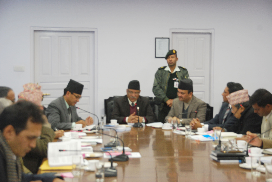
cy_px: 91
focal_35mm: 69
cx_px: 136
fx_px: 522
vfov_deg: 19.8
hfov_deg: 29.2
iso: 400
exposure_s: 1/10
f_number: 5
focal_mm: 46
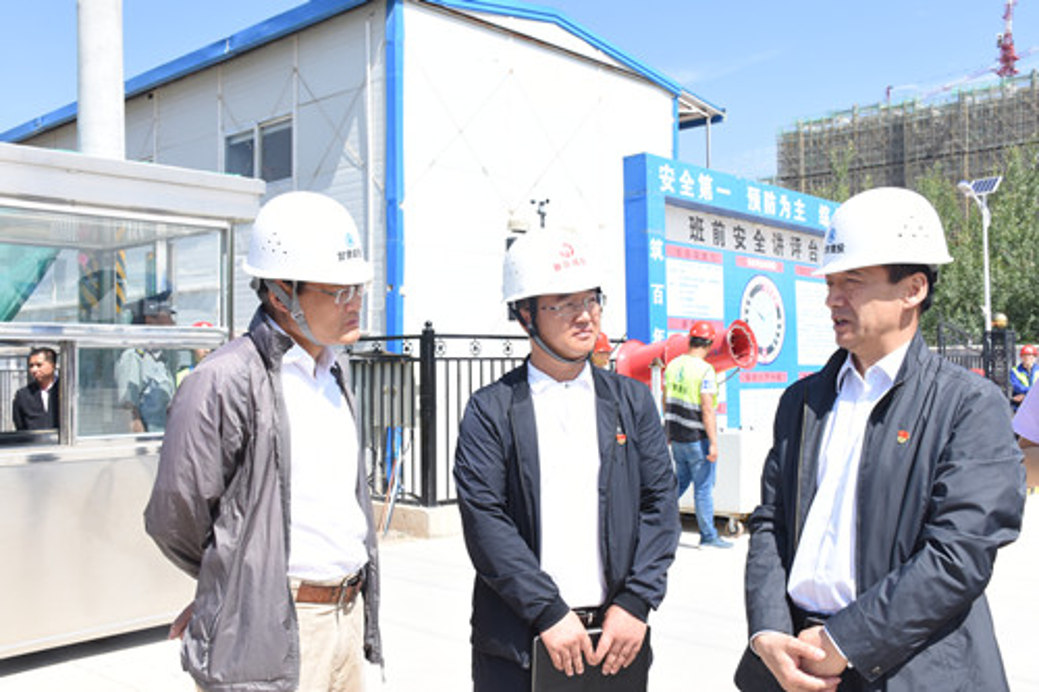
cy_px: 346
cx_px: 520
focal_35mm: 36
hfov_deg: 53.1
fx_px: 1039
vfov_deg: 36.8
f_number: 10
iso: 500
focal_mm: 24
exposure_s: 1/400
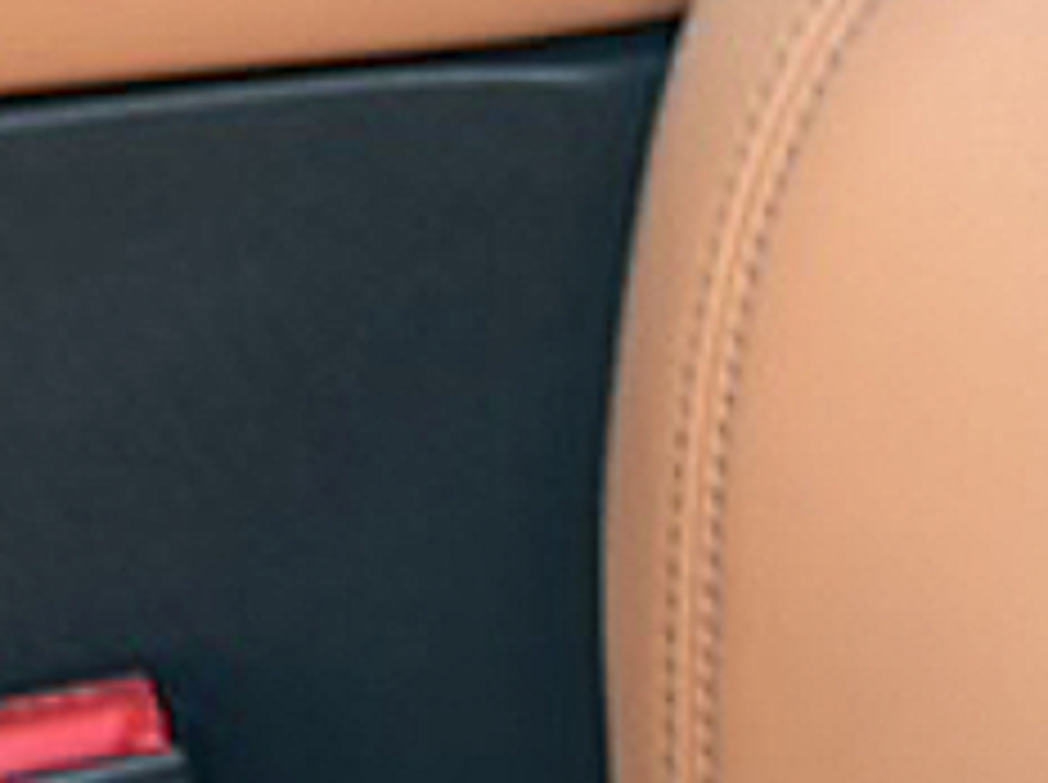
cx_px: -1435
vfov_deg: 8.6
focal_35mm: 172
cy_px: 333
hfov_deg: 10.1
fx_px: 5199
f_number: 1.78
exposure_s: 1/82
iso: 50
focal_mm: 6.86
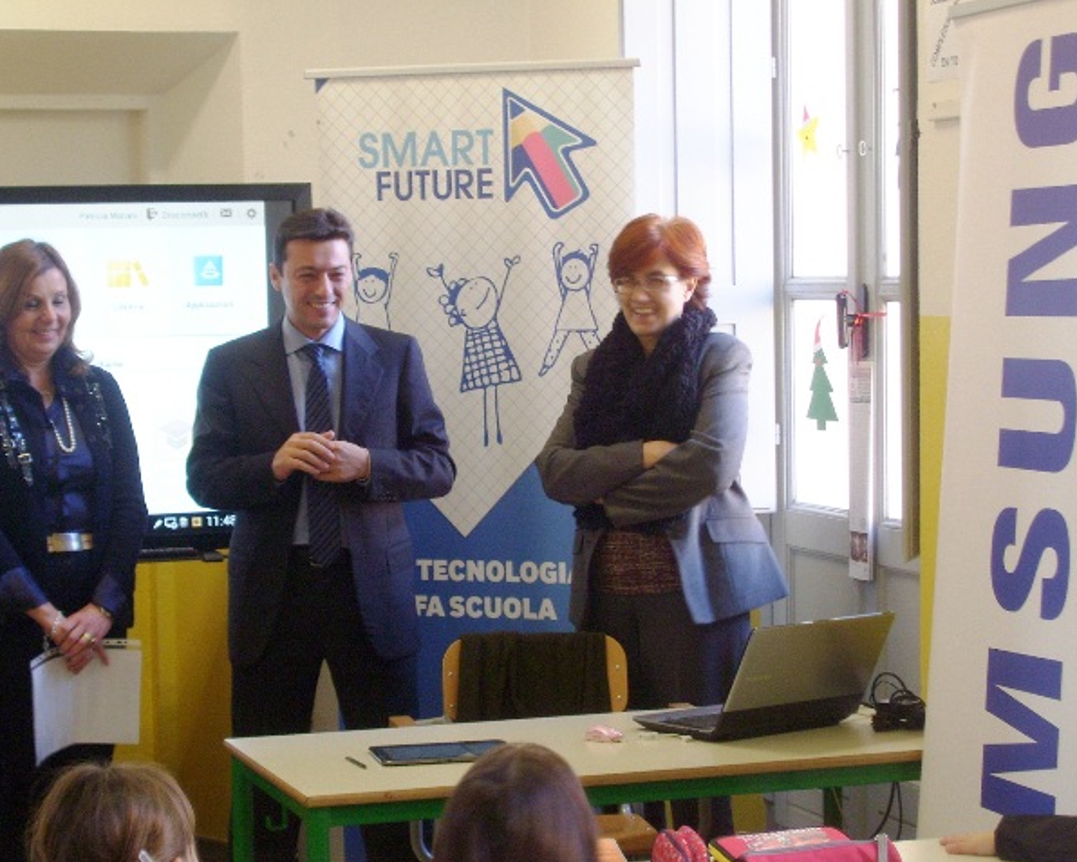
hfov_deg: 21.0
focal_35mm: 91
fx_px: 2901
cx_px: 513
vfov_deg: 16.9
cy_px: 432
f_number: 4.3
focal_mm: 14.3
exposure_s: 1/13
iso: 160
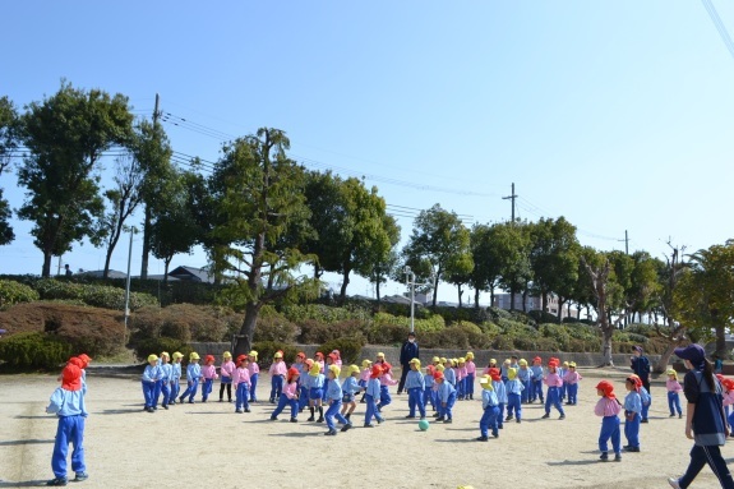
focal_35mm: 30
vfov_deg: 43.6
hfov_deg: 61.9
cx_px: 367
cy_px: 244
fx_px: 611
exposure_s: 1/250
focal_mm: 20
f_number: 8
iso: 100
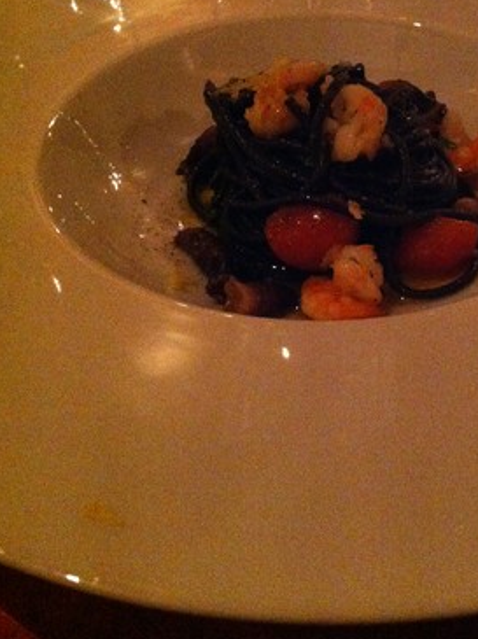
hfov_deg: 30.0
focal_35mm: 48
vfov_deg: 39.3
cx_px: 320
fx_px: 885
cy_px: 221
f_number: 2.8
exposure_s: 1/15
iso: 1000
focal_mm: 3.85
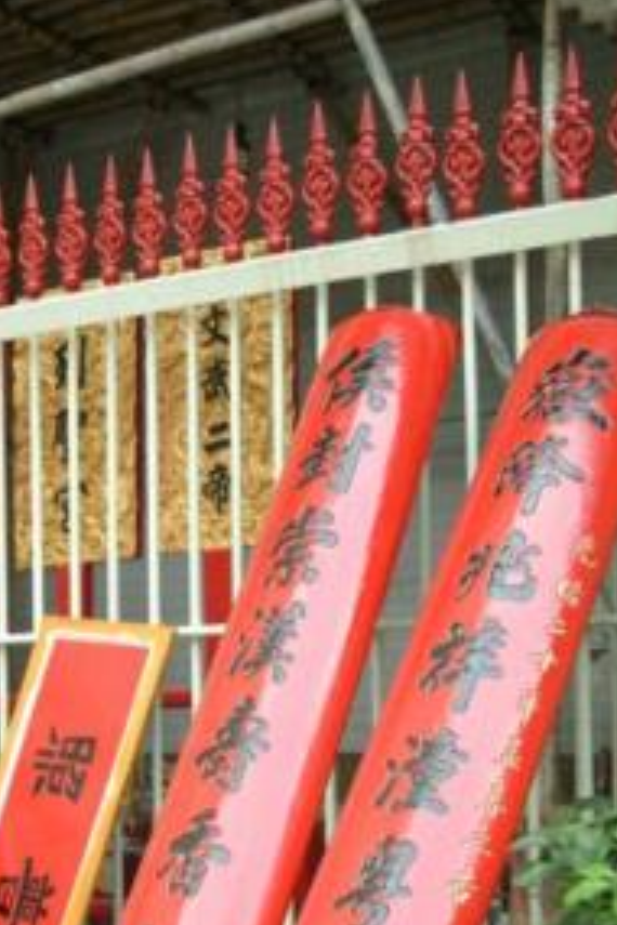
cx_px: 96
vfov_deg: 30.1
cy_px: 682
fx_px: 1693
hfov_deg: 20.3
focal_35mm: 66
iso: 160
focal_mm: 25
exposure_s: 1/90
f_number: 4.8
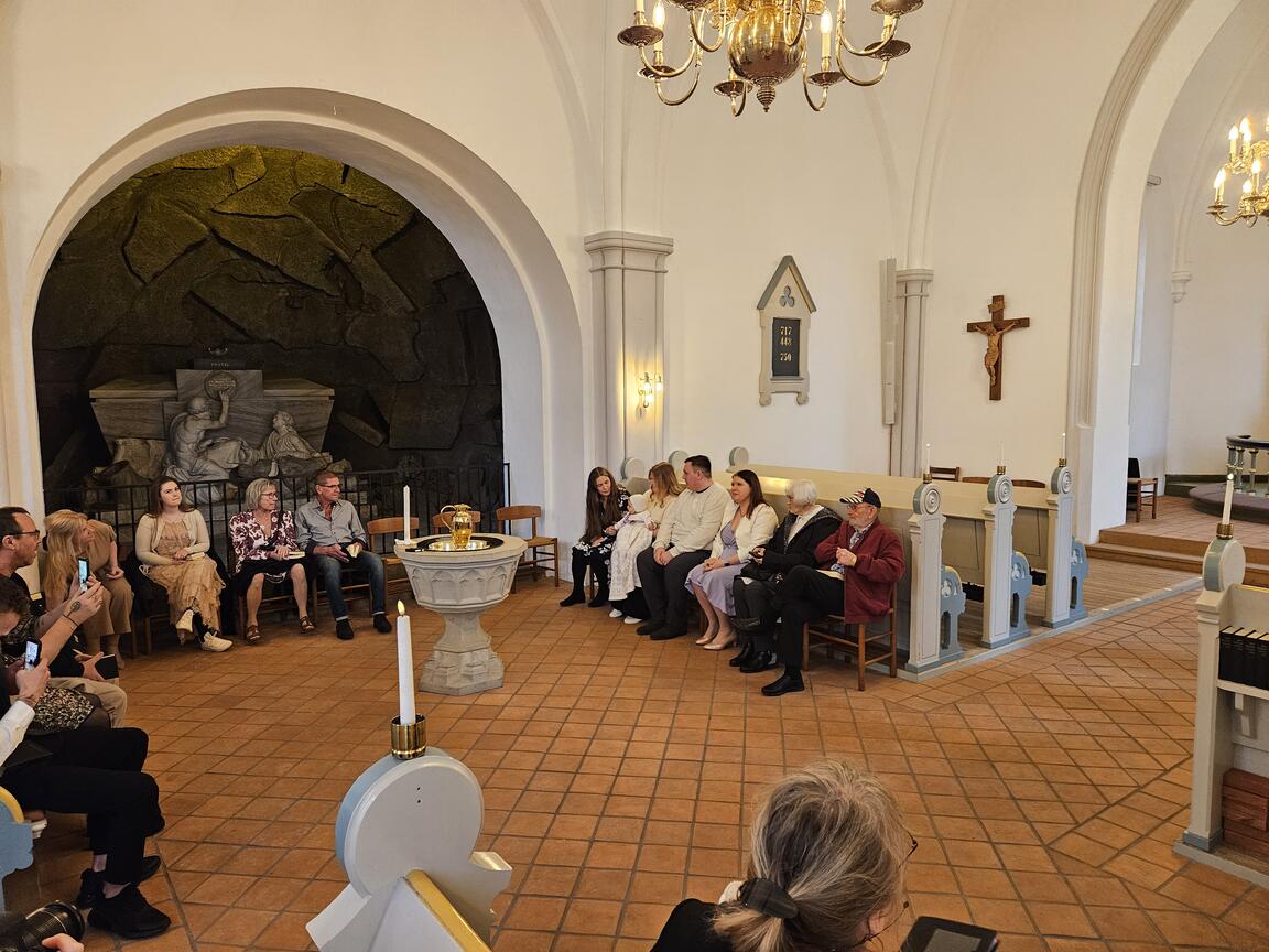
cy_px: 476
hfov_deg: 73.9
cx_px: 634
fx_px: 843
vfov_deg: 58.9
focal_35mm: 23
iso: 640
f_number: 1.8
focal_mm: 5.4
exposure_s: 1/100
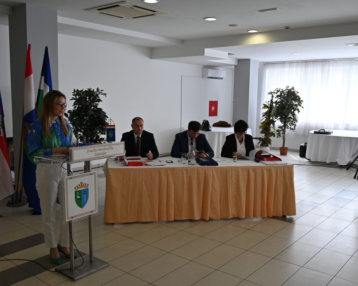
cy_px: 143
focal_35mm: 35
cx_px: 171
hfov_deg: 51.5
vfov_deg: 42.2
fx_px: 371
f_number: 4
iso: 400
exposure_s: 1/250
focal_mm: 31
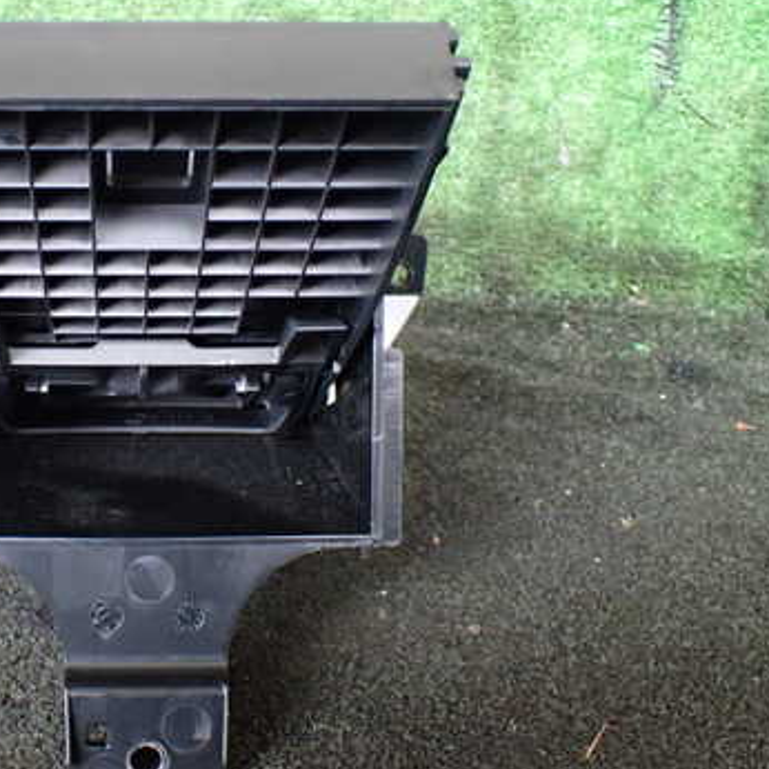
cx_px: 133
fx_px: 1156
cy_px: 344
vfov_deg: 36.8
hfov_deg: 35.4
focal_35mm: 46
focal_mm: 5.4
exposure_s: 1/30
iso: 800
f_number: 2.3
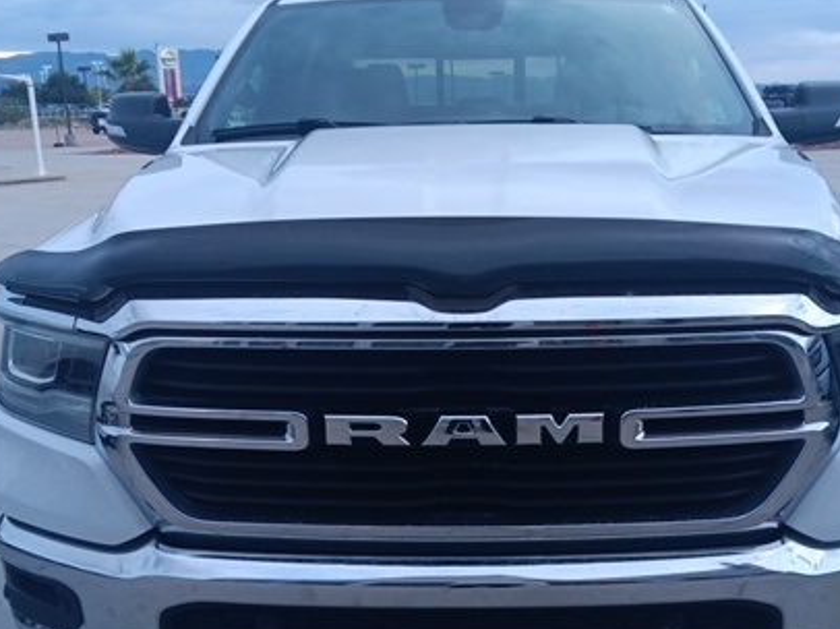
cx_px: 468
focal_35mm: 41
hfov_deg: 45.7
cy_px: 391
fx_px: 994
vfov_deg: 34.9
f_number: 1.8
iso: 271
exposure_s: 1/33.3
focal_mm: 3.98
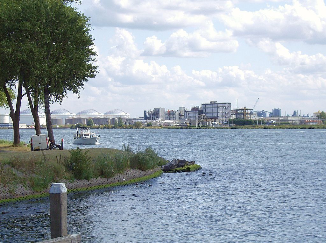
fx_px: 1015
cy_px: 122
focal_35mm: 108
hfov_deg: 18.3
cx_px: 163
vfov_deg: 13.7
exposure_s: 1/242
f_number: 7.8
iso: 100
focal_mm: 18
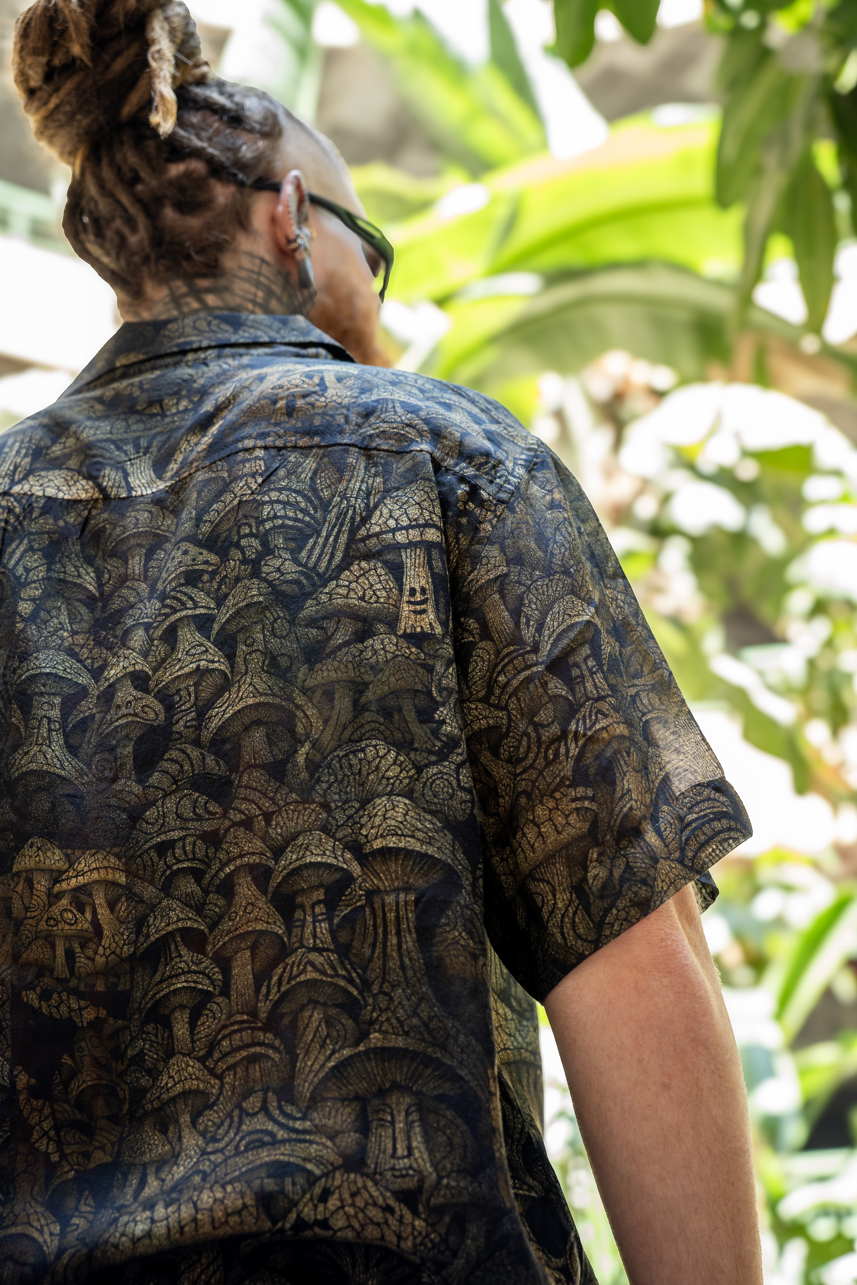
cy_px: 642
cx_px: 428
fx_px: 1564
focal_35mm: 44
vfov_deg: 44.7
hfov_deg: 30.6
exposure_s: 1/160
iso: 500
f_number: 4
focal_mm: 43.8
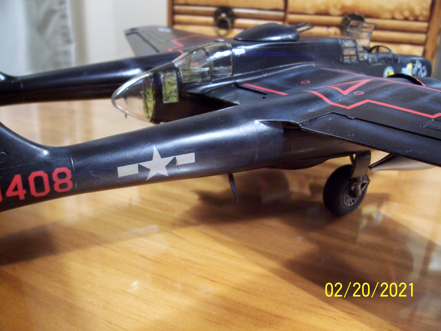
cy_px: 166
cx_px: 220
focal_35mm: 34
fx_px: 433
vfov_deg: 41.8
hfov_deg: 54.0
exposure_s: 1/20
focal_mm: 5.6
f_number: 2.7
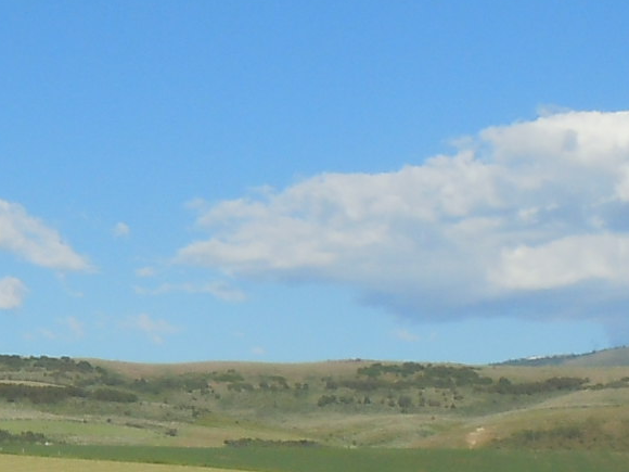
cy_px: 633
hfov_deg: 14.4
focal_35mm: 134
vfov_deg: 10.8
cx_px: -73
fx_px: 2435
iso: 100
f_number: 7
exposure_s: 1/320
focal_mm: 5.4
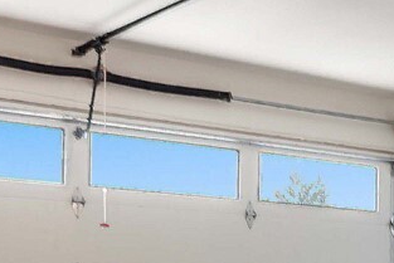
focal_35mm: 92
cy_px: 289
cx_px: 426
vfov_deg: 14.5
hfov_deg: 21.1
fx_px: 1007
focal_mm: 17
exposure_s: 1/5
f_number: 8
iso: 100
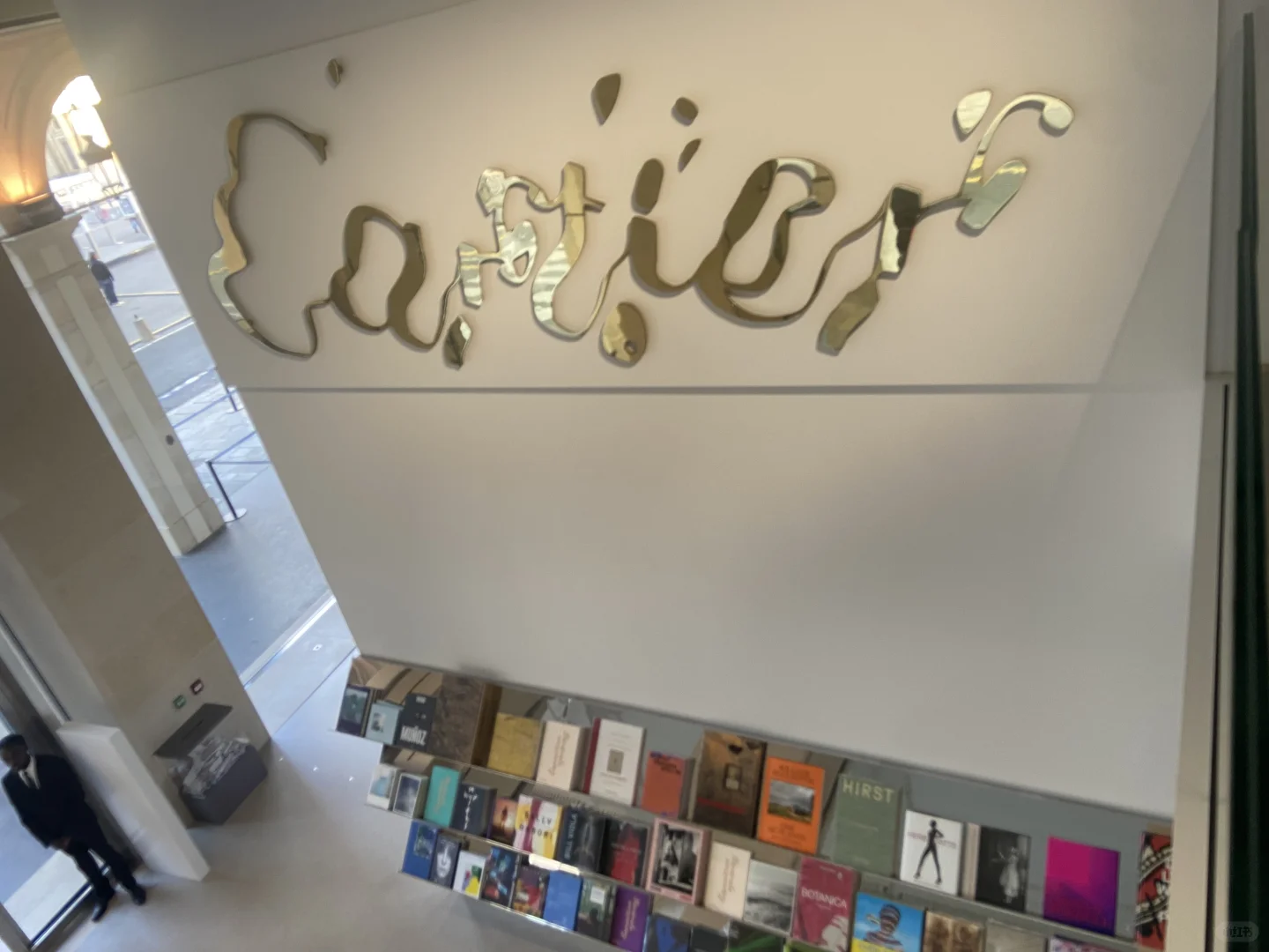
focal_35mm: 26
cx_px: 634
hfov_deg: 67.3
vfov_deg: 53.1
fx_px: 953
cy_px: 476
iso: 125
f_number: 1.8
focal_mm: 4.25
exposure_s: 1/92
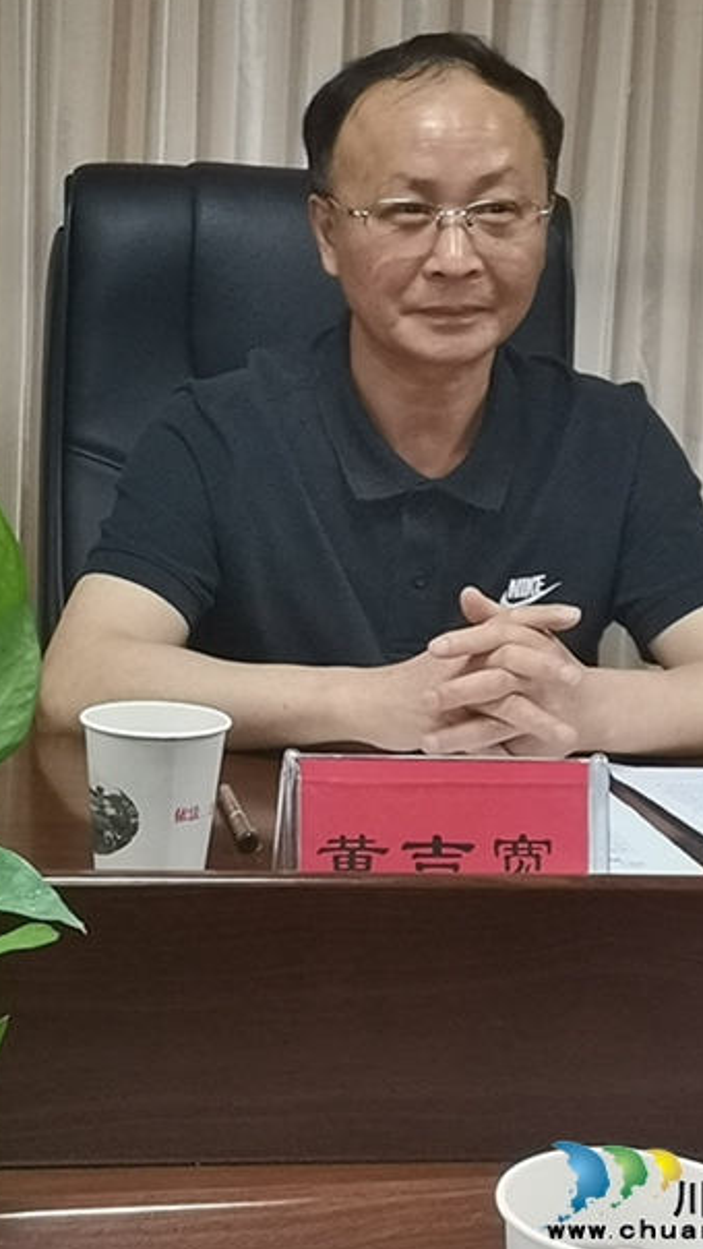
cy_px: 616
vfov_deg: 28.2
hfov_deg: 16.1
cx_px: 383
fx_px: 2484
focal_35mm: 75
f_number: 1.8
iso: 320
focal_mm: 5.5
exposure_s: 1/50
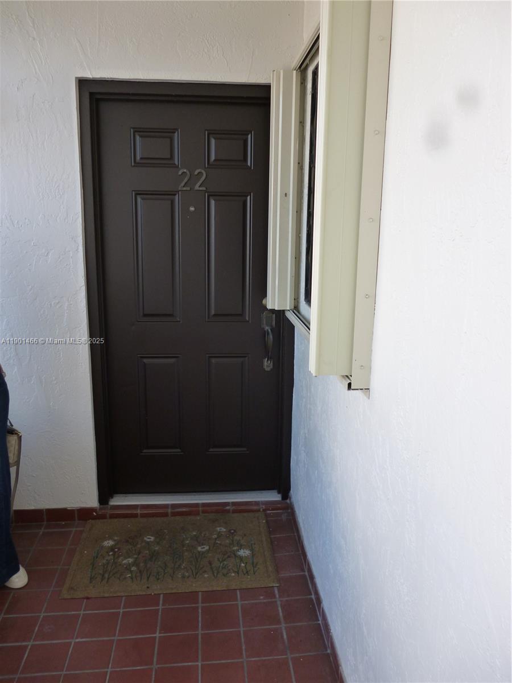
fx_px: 552
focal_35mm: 28
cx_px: 256
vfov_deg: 63.4
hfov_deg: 49.7
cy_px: 342
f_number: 3.1
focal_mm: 5
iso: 160
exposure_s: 1/100
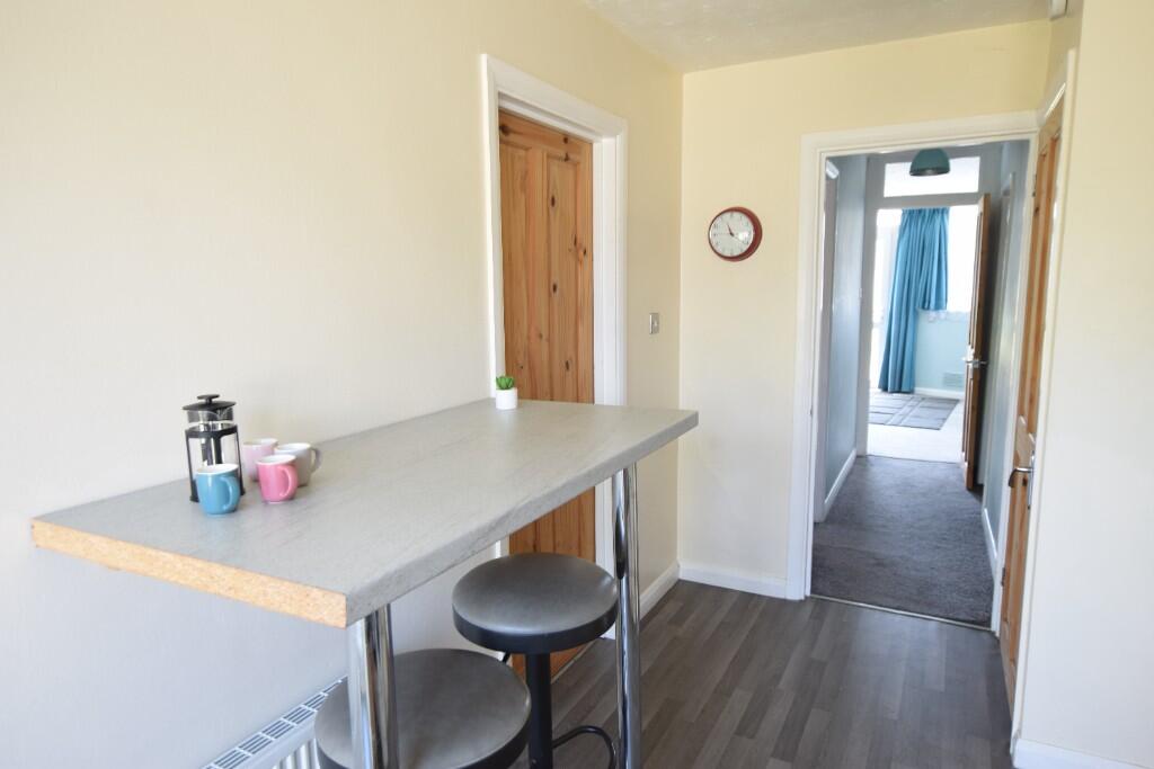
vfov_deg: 59.5
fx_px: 673
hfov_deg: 81.2
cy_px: 384
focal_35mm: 21
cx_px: 577
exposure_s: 1/5
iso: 100
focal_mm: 14
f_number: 5.6
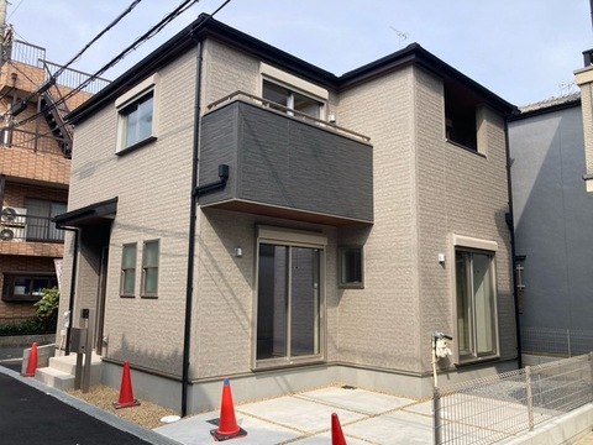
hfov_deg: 63.4
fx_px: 480
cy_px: 222
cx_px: 296
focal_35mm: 28
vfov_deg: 49.7
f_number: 1.8
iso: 20
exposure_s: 1/991
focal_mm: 3.99
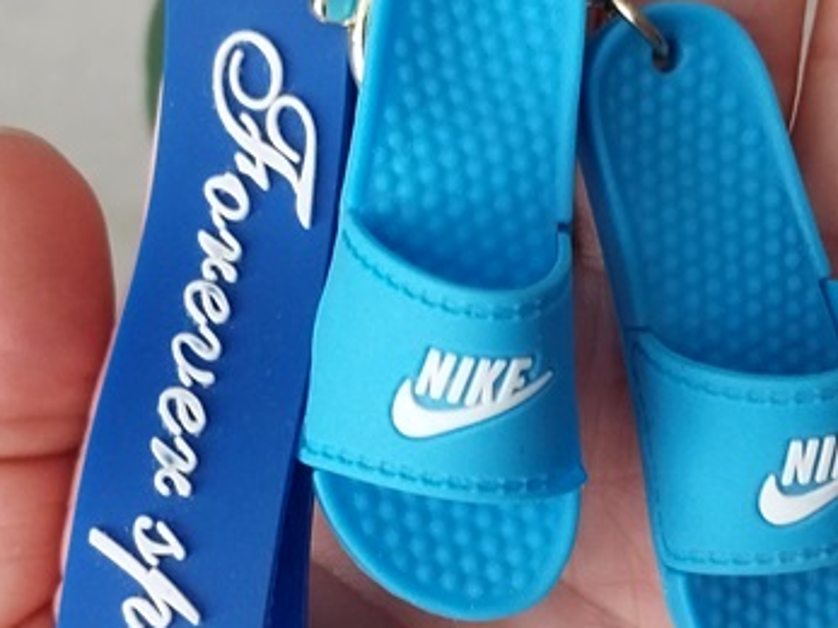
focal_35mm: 75
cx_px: 555
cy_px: 316
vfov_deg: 19.6
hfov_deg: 25.9
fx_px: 1815
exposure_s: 1/25
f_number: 1.8
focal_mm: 4
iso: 64
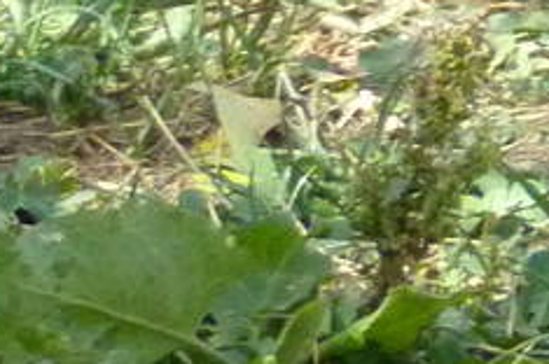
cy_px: 798
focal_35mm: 2128
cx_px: -1117
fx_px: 32407
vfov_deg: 0.6
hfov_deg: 1.0
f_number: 4.9
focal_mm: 49.2
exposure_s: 1/400
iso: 400
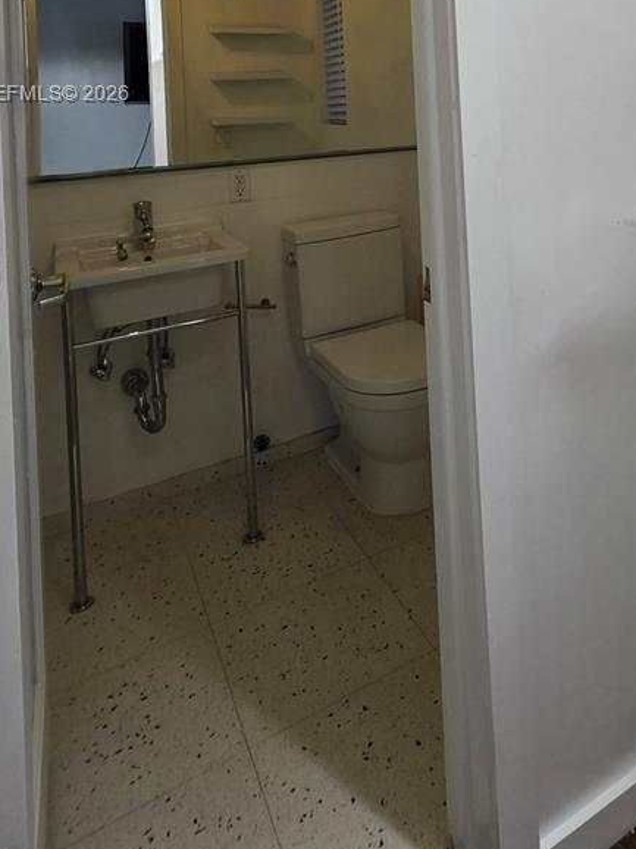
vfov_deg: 56.9
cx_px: 518
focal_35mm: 27
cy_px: 95
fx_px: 662
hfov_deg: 48.1
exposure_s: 1/120
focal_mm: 2.2
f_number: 1.9
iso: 200
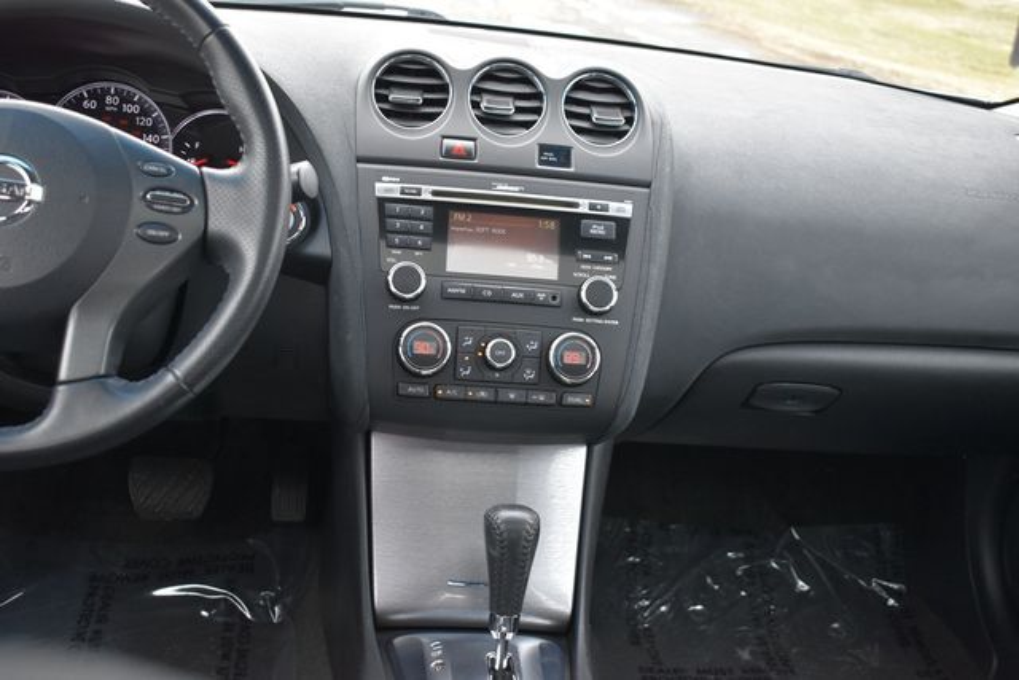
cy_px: 340
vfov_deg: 31.9
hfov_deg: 46.4
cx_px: 510
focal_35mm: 42
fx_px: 1189
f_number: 4.2
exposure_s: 1/250
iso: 800
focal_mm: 28
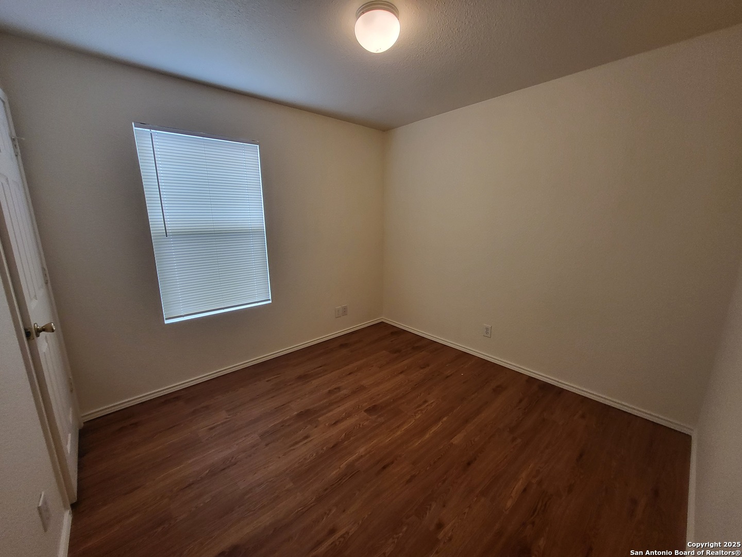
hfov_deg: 106.2
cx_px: 371
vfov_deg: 89.9
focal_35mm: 13
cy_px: 278
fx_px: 279
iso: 250
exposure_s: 1/60
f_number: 2.2
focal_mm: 1.74
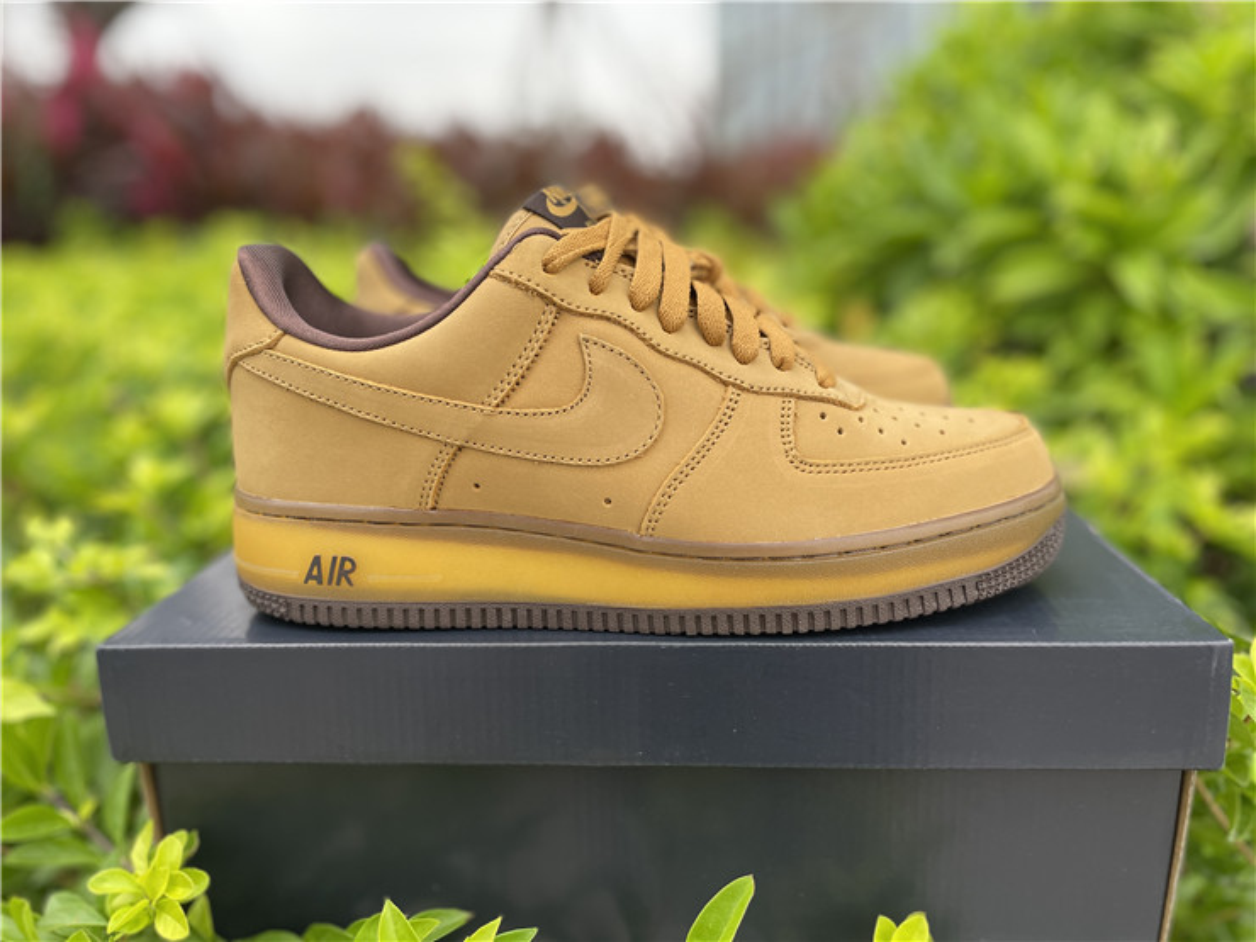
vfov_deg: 53.1
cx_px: 628
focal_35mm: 26
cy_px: 471
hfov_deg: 67.3
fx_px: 943
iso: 50
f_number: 1.6
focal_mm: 4.2
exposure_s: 1/121
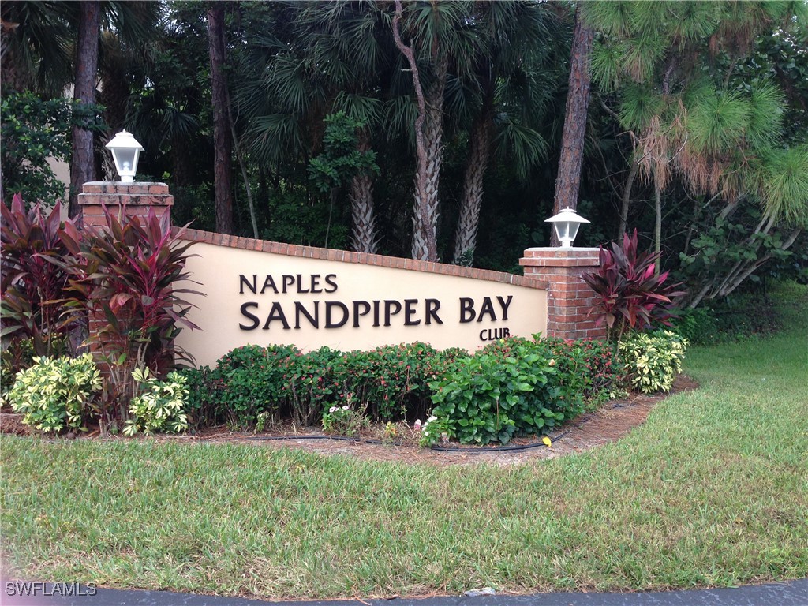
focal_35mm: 33
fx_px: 770
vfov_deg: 42.9
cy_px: 303
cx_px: 404
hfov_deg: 55.4
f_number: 2.4
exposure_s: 1/233
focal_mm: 4.12
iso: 50
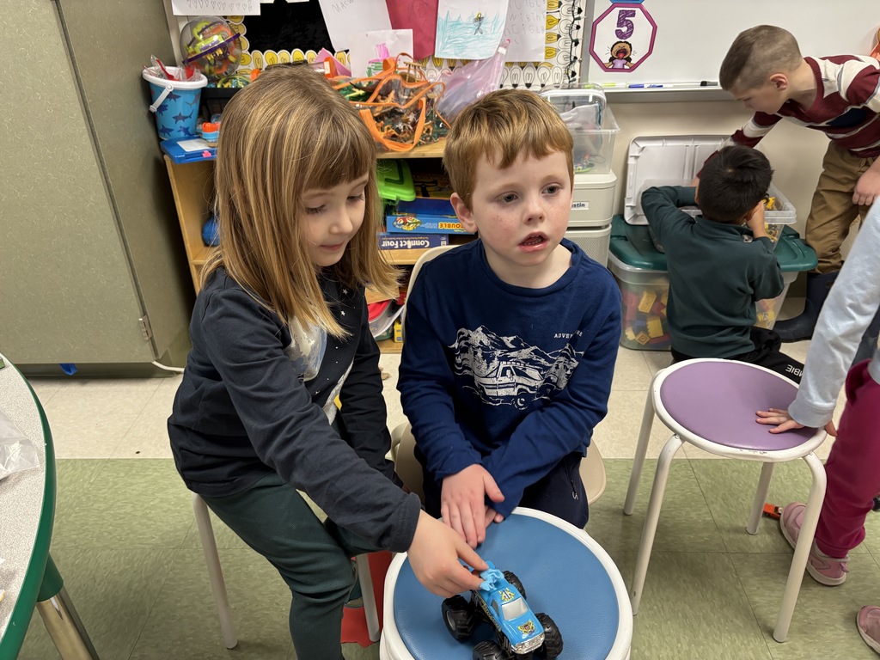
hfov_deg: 67.3
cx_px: 440
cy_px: 330
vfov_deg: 53.1
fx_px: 661
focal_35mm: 26
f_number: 1.6
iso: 160
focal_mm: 5.96
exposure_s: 1/60
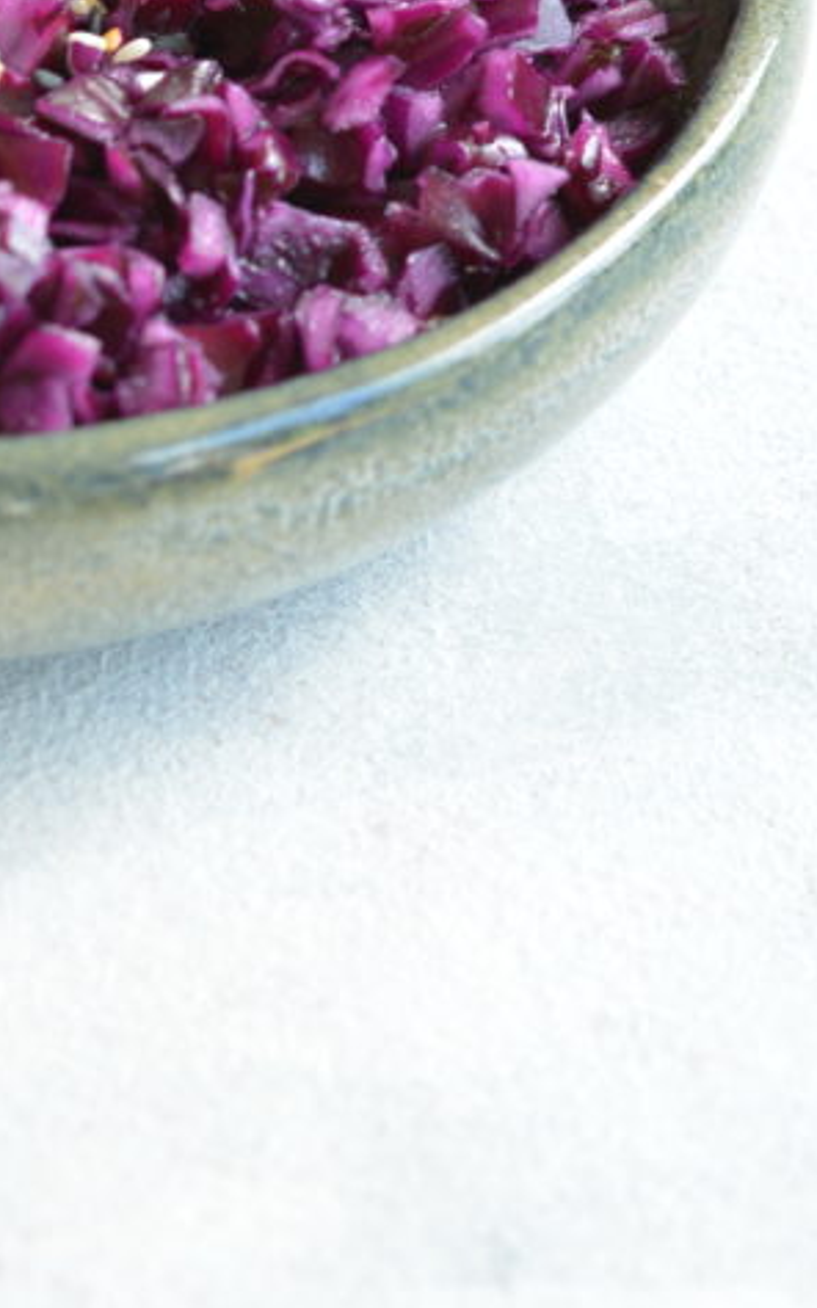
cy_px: -11
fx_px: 12373
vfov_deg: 6.0
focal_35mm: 347
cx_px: 134
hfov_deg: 3.8
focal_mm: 105
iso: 200
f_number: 5.6
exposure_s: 1/60
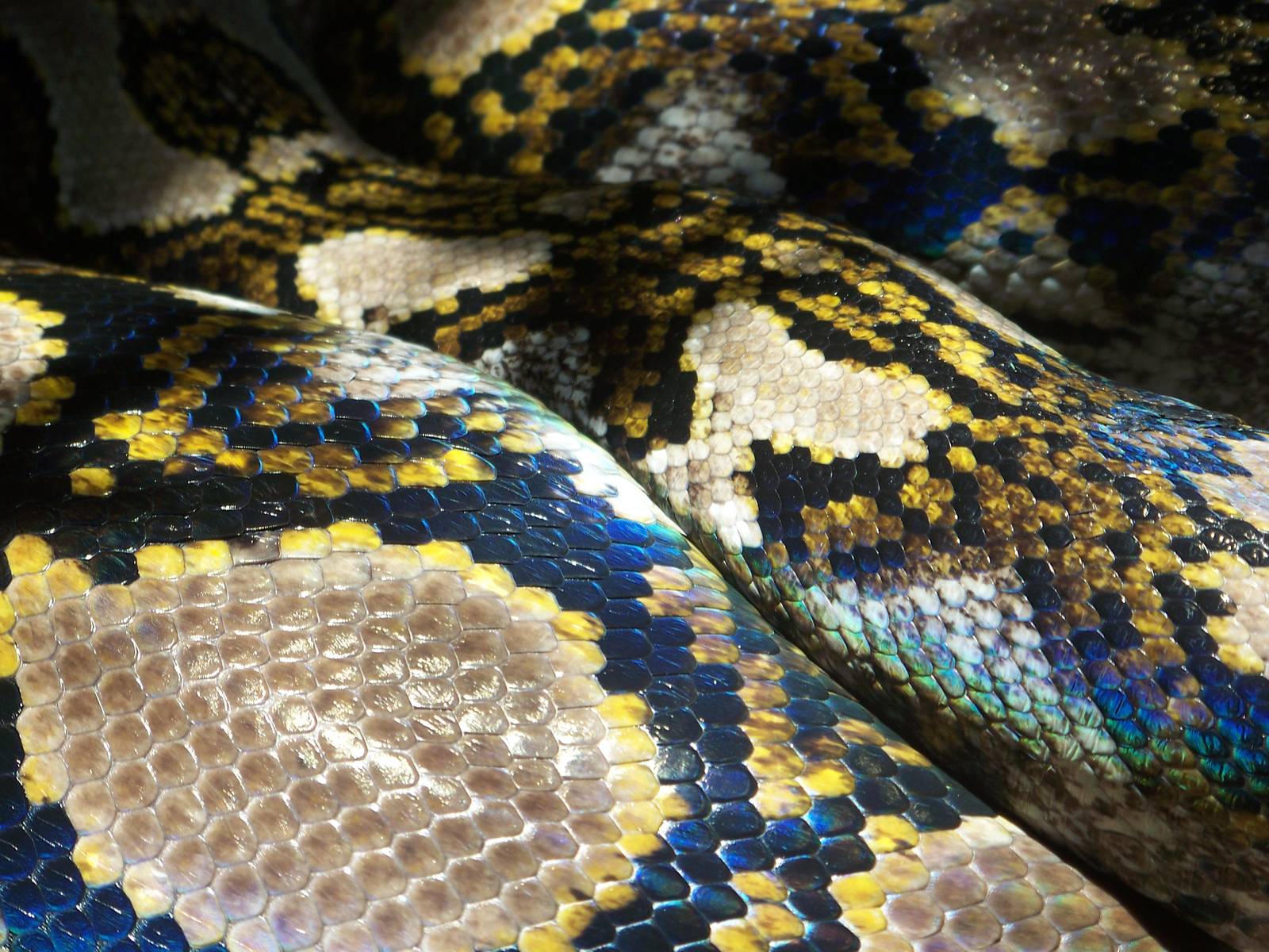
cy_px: 476
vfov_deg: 6.7
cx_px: 634
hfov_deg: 8.9
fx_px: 8138
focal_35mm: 222
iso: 64
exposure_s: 1/60
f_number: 3.6
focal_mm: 35.7
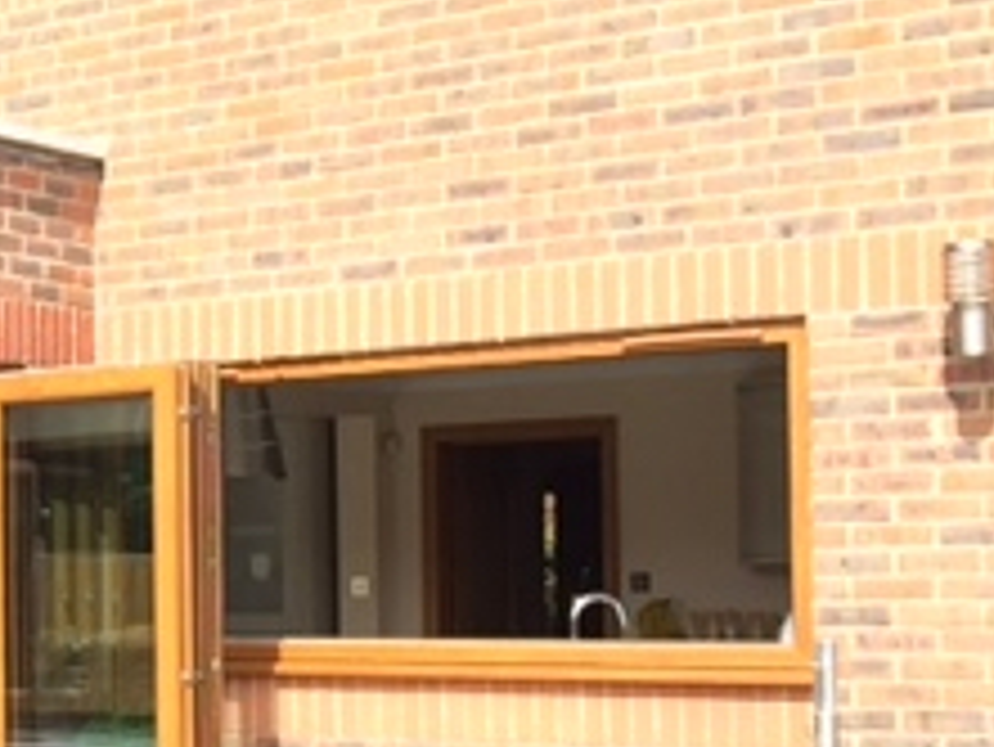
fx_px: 2413
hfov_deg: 20.6
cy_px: 549
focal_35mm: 84
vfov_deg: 17.5
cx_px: -409
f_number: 2.2
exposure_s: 1/580
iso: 32
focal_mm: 4.15
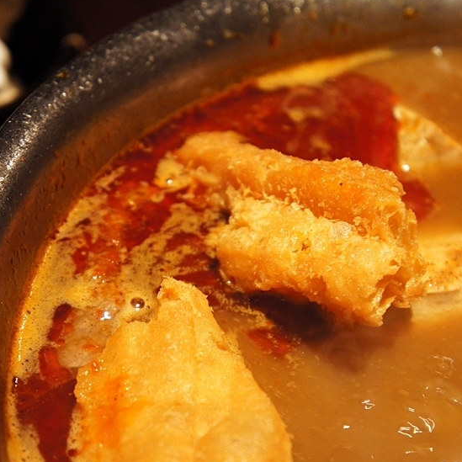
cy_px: 347
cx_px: 223
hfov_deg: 20.2
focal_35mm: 86
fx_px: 1294
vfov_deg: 20.1
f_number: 5
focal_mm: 41
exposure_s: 1/80
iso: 1250
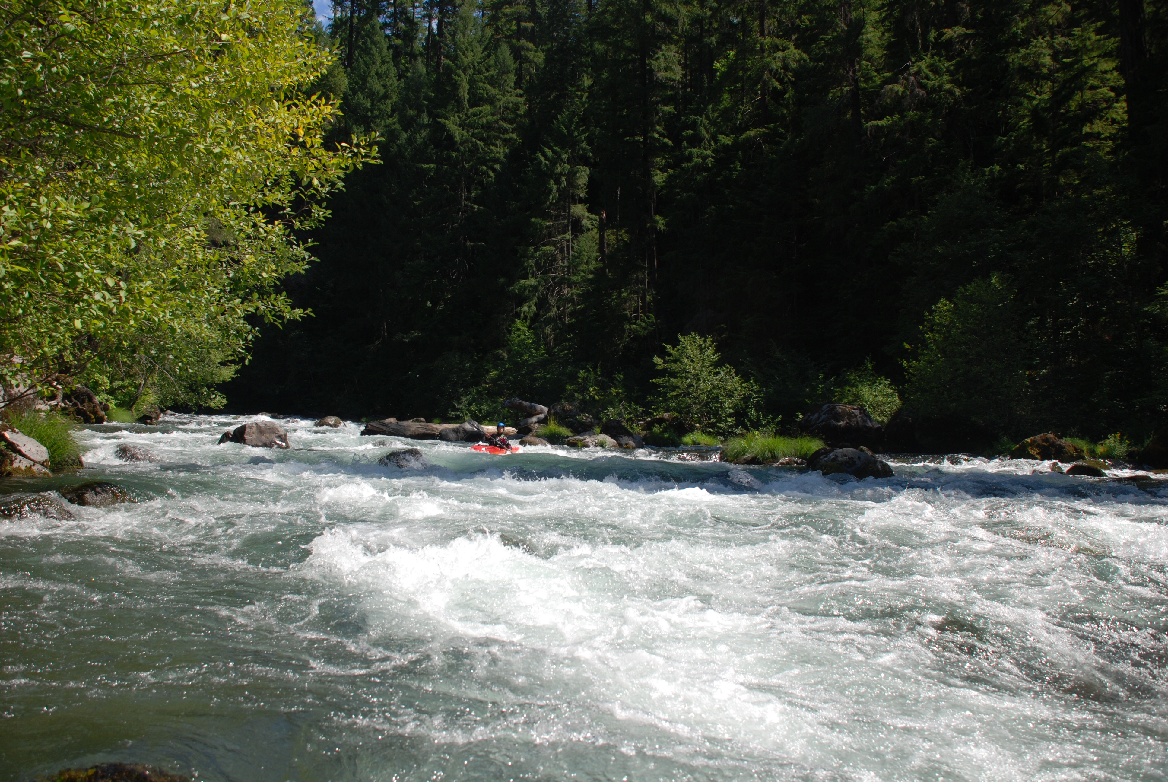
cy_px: 391
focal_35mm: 30
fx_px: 974
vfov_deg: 43.7
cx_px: 584
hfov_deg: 61.9
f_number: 4.5
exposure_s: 1/400
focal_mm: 20
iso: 100
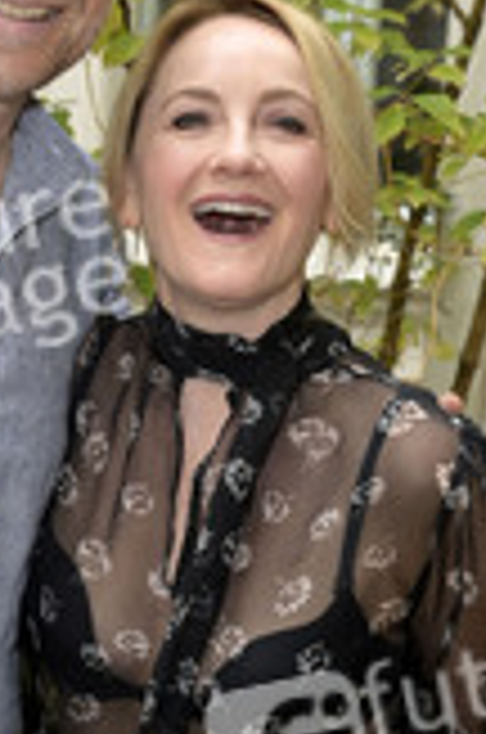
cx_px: 27
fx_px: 2400
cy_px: 513
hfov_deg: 11.5
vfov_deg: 17.3
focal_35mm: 118
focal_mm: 48
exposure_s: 1/100
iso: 640
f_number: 5
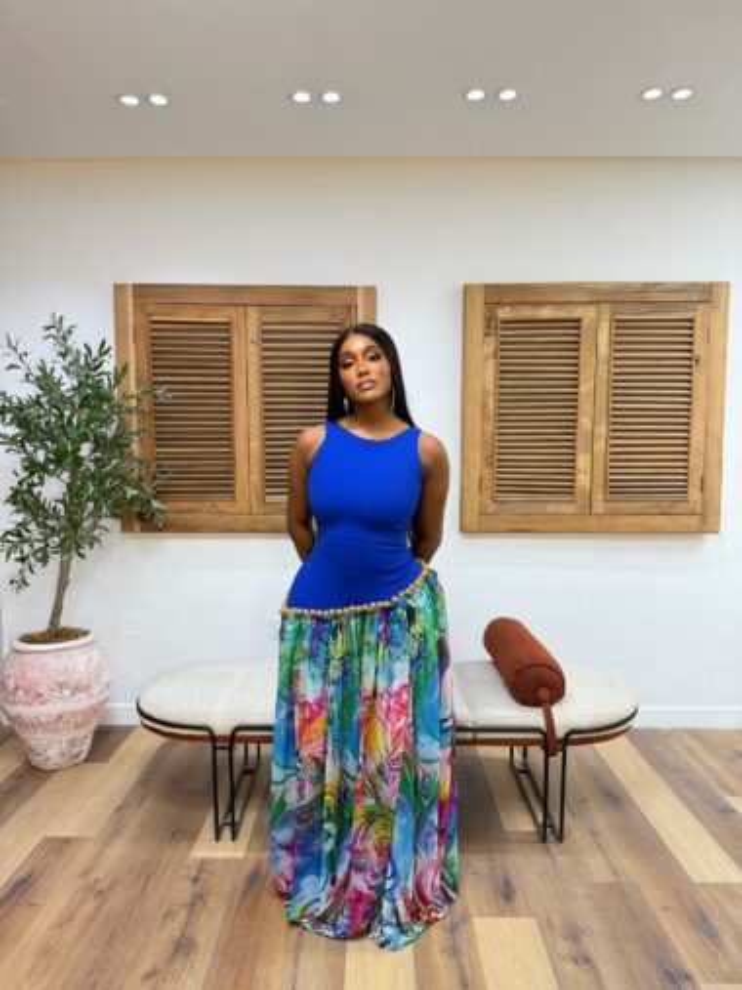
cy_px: 495
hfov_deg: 56.8
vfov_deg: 71.6
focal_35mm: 24
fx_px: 686
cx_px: 371
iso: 80
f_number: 1.78
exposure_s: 1/100
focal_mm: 6.76
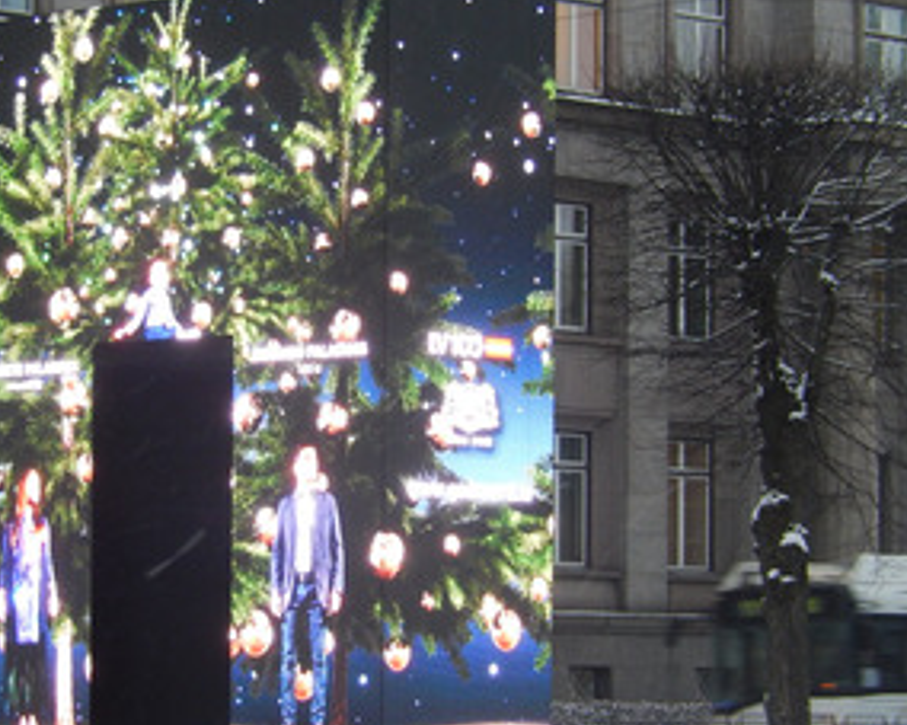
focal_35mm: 184
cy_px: 386
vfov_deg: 8.4
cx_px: 278
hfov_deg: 10.5
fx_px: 4938
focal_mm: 24.1
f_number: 5.6
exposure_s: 1/25
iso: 400
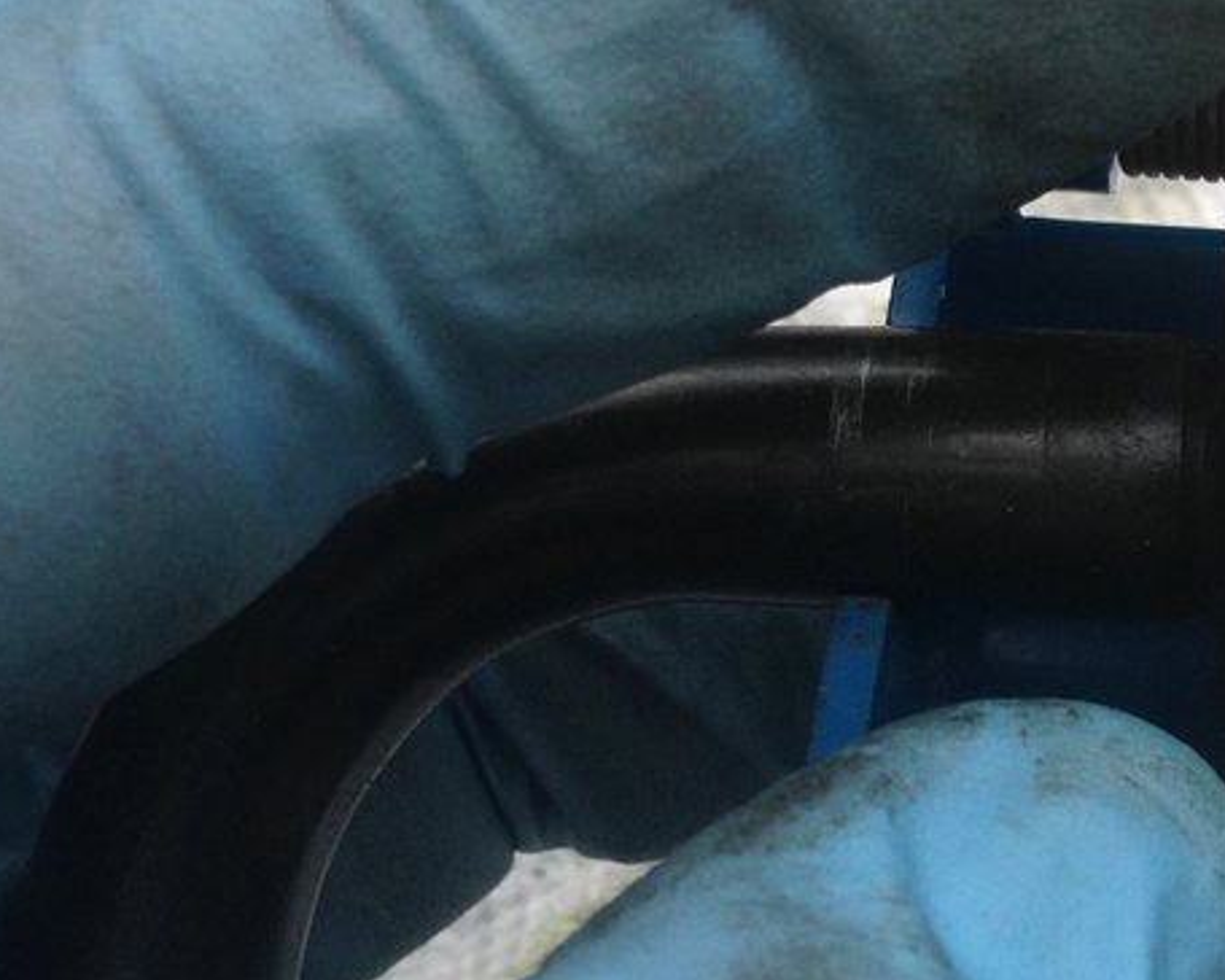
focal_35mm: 85
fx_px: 3082
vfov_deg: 18.1
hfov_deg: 21.6
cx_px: 1257
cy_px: 431
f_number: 2.4
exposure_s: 1/232
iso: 50
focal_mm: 4.13
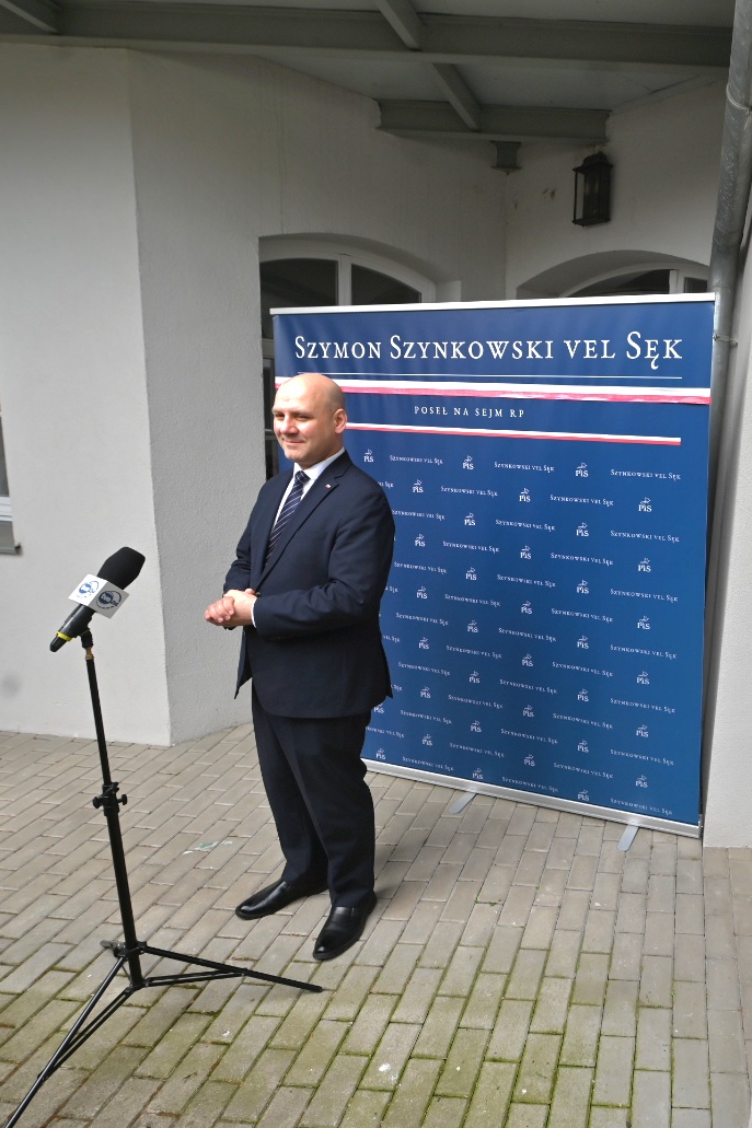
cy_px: 561
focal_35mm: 22
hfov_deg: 51.6
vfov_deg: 78.6
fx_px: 690
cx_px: 652
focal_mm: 14
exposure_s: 1/200
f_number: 6.3
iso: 100
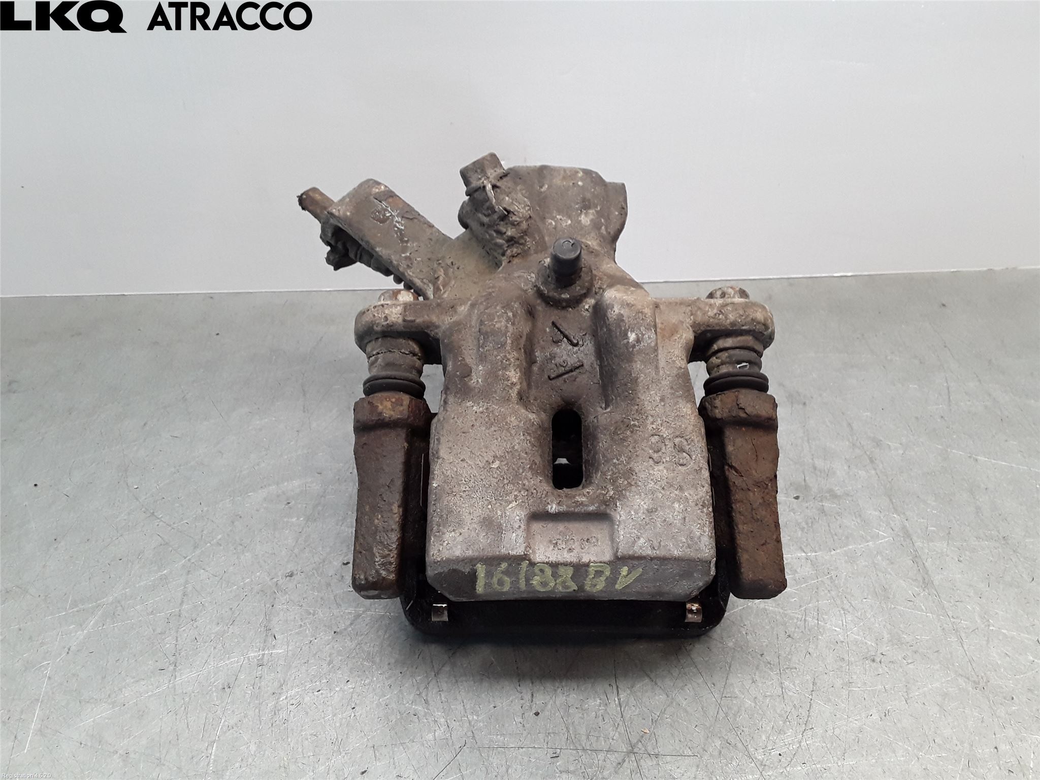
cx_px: 520
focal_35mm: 28
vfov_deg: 49.7
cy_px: 390
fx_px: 841
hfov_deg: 63.4
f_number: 1.9
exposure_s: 1/100
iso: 64
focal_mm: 2.91
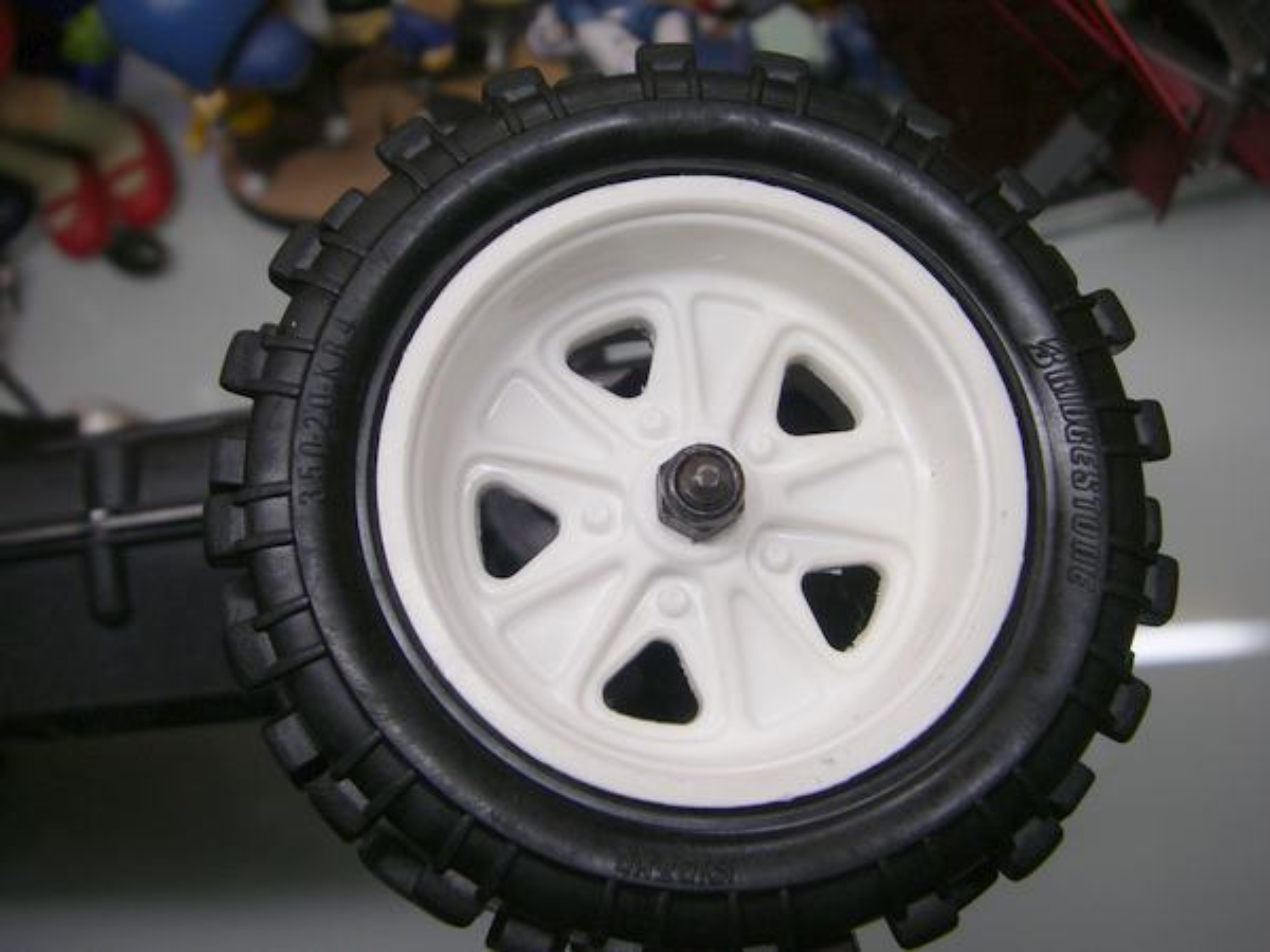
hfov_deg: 49.0
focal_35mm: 38
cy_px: 476
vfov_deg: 37.7
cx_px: 635
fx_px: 1394
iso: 80
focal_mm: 6.3
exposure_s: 1/50
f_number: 3.3
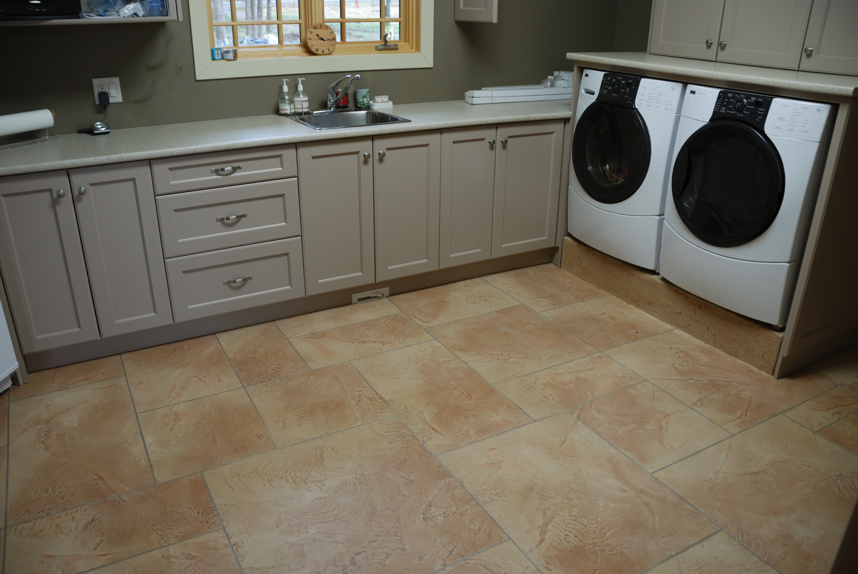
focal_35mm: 27
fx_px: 644
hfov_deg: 67.3
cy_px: 287
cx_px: 429
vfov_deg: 48.0
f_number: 3.5
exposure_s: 1/30
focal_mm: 18
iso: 360
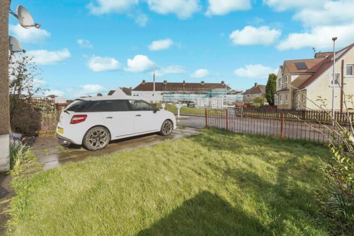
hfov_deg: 100.4
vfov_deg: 77.4
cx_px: 177
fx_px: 148
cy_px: 118
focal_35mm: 15
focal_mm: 10
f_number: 16
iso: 160
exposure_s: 1/13
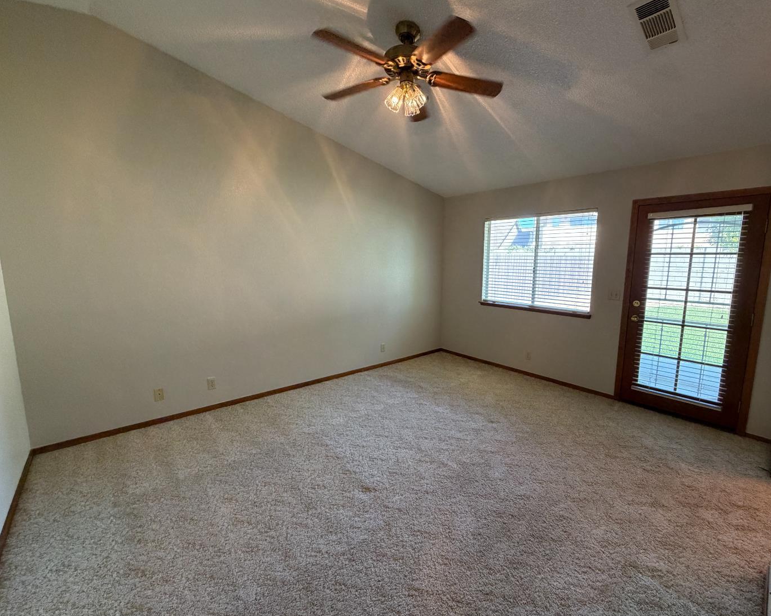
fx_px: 342
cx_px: 422
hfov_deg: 96.5
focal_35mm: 15
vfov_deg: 84.0
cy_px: 306
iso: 320
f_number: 2.2
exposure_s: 1/120
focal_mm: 2.22
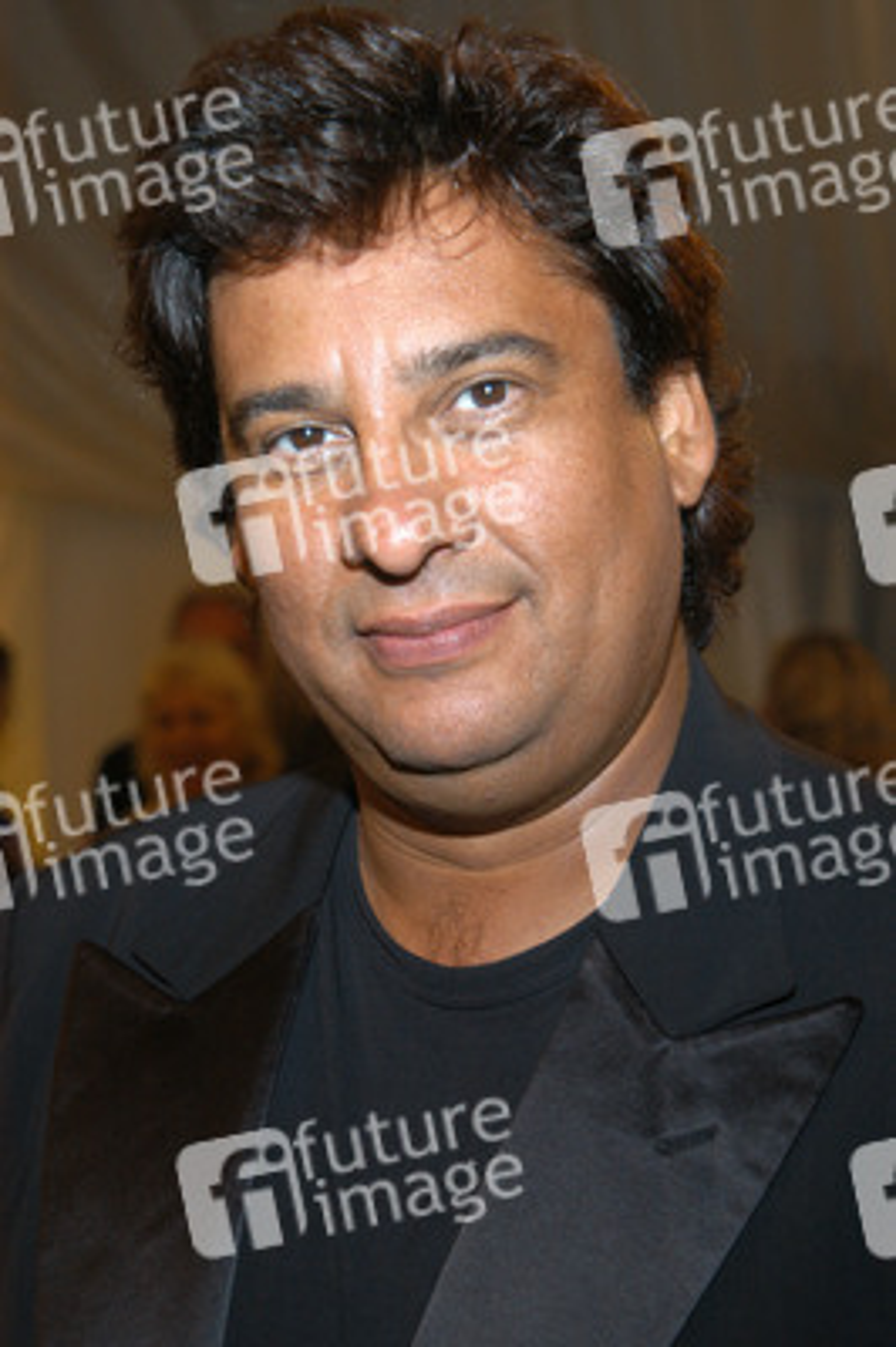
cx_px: 448
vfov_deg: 29.9
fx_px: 2524
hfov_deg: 20.1
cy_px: 674
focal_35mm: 68
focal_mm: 45
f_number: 4.5
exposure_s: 1/50
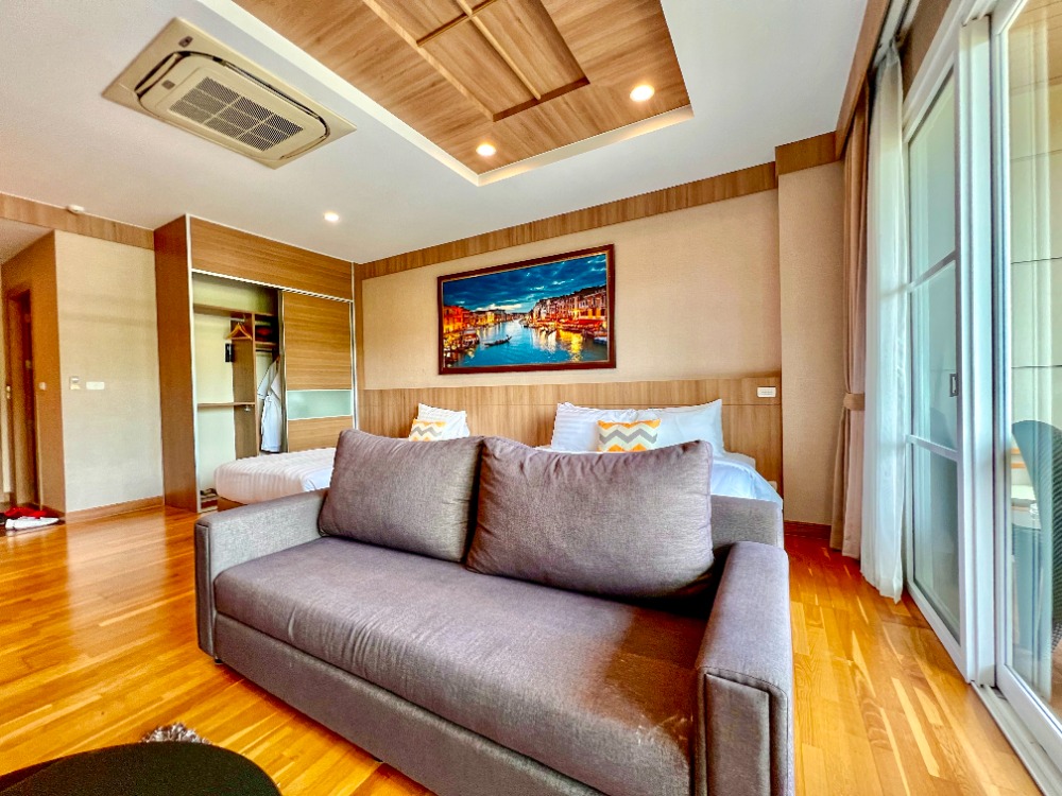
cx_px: 531
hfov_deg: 106.2
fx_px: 399
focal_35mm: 13
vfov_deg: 89.9
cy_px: 398
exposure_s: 1/100
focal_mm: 1.57
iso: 200
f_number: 1.8
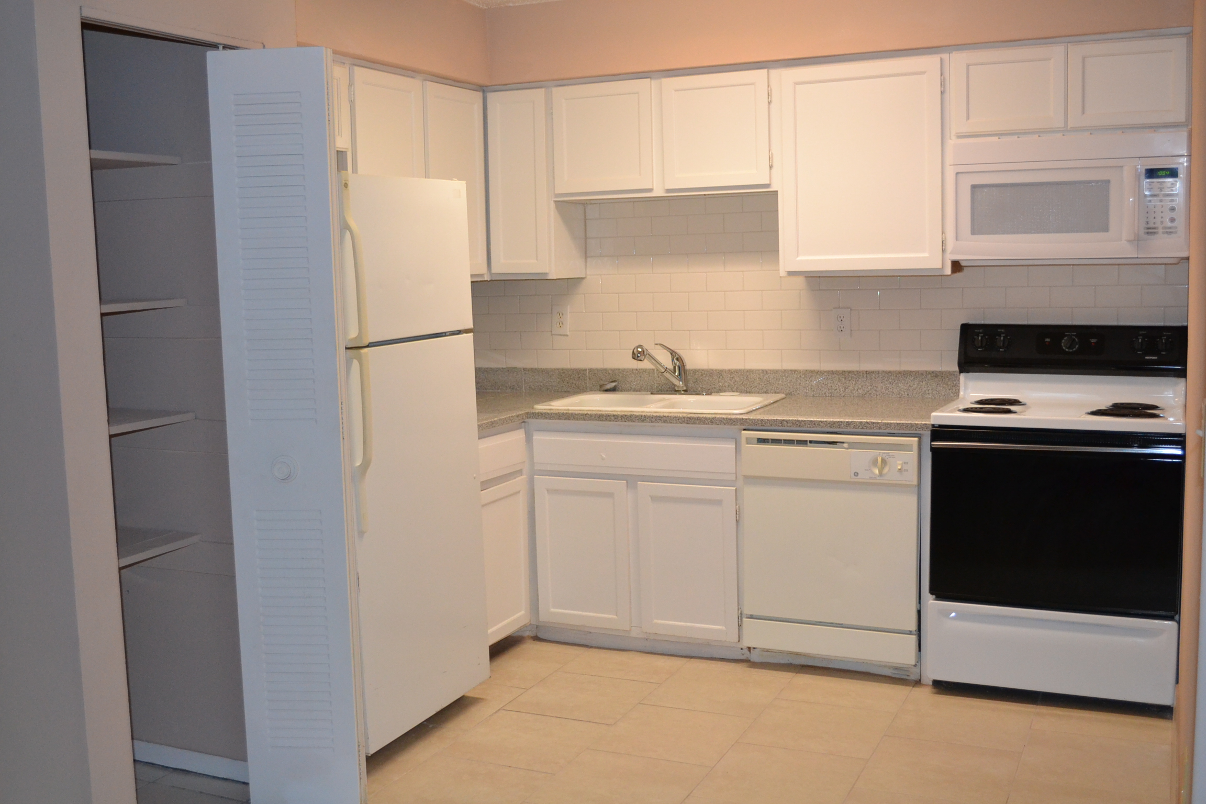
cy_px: 402
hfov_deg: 53.1
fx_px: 1206
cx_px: 603
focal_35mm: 36
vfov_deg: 36.9
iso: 1600
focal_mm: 24
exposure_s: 1/60
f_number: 4
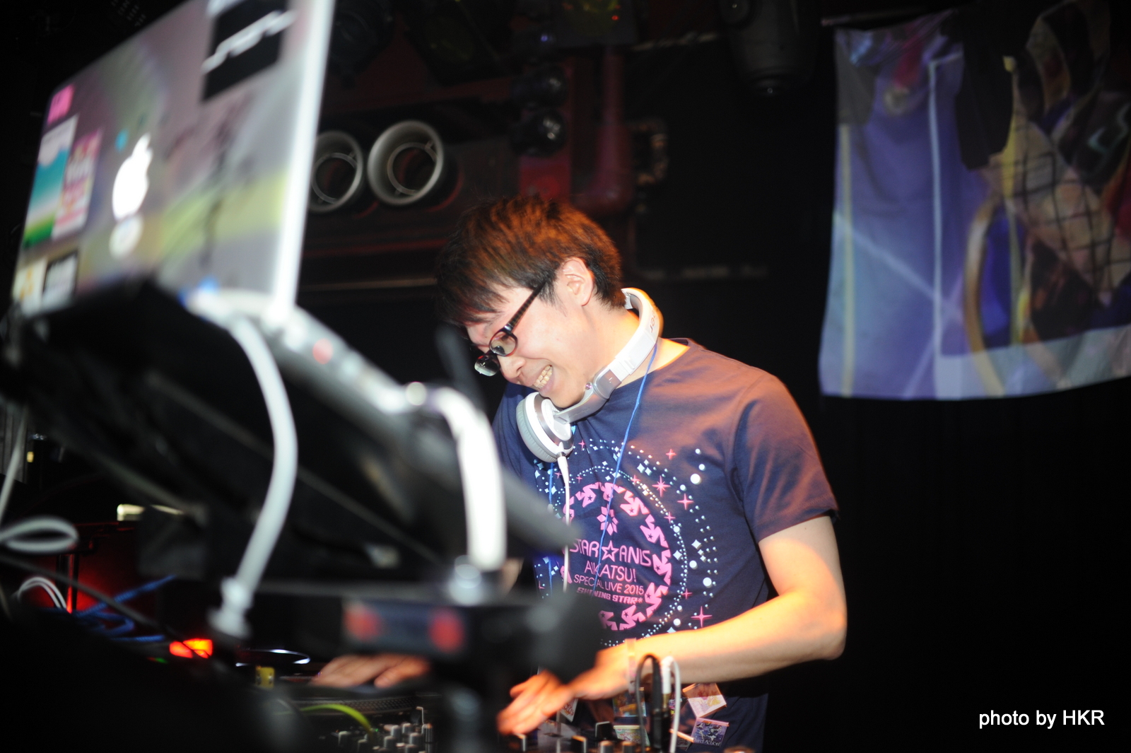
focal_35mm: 35
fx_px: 1099
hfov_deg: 54.5
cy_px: 376
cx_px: 566
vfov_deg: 37.8
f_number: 1.8
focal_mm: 35
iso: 800
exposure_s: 1/30
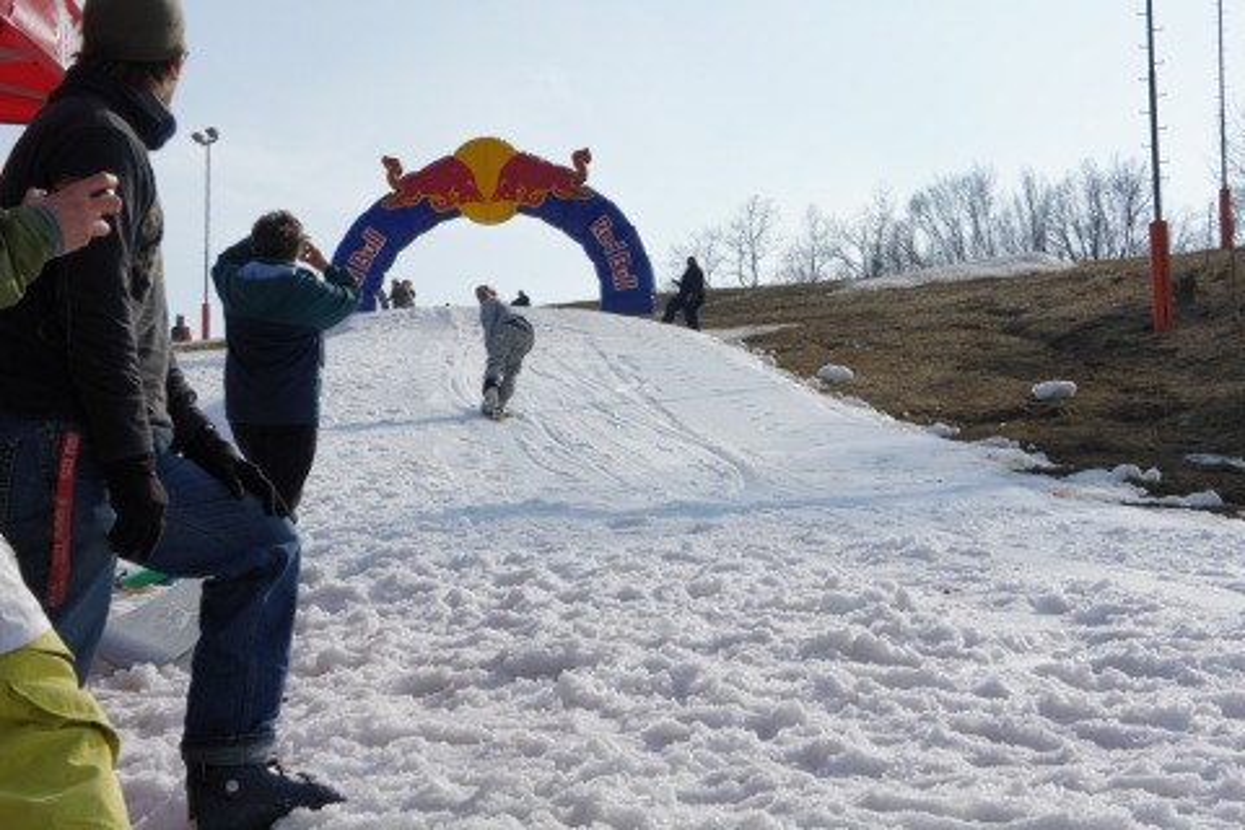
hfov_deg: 28.6
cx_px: 622
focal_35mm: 70
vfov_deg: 19.3
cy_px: 415
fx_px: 2438
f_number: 13
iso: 200
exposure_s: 1/500
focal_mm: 47
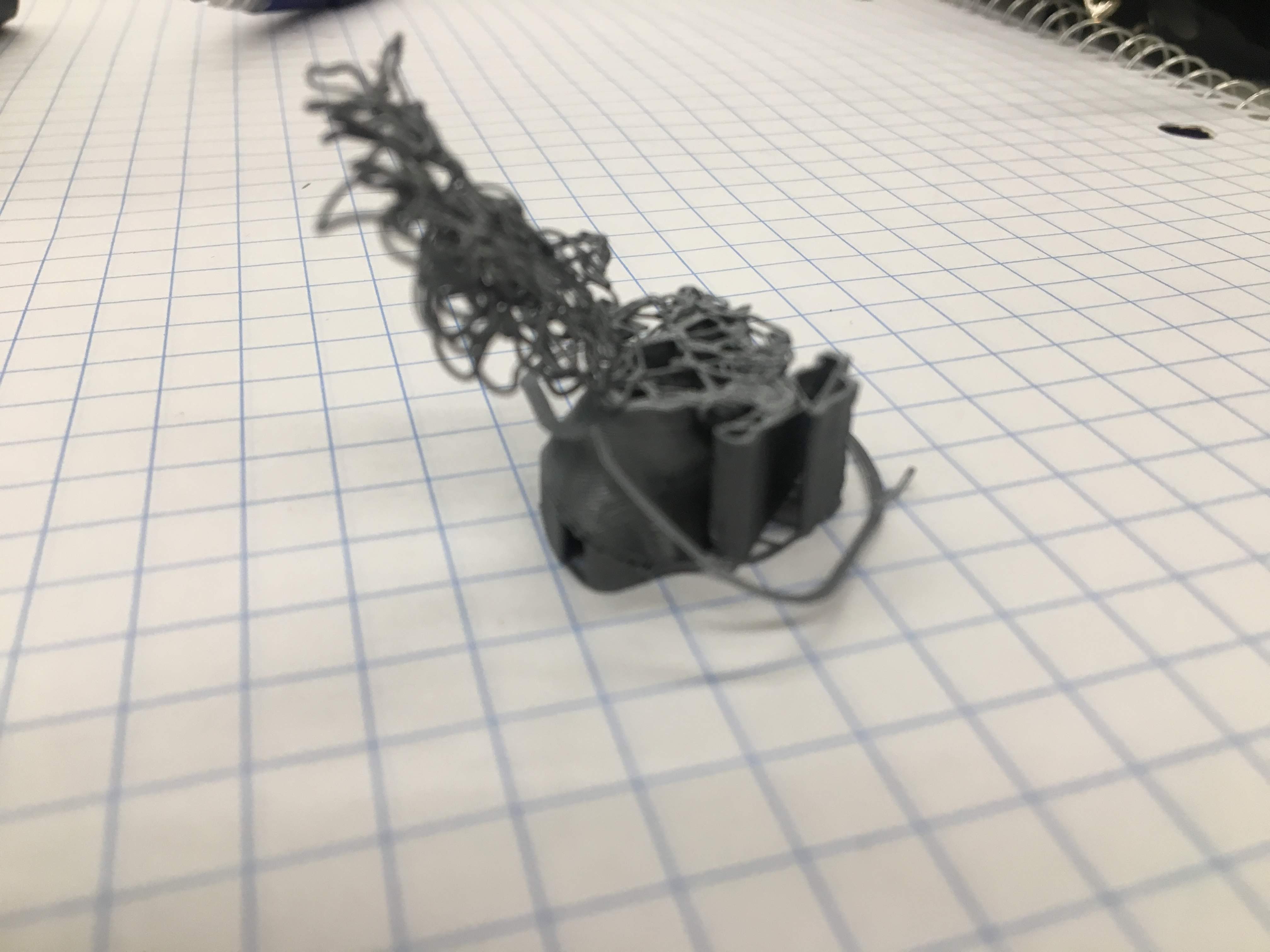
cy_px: 476
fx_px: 1064
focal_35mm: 29
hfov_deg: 61.7
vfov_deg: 48.2
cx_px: 635
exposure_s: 1/30
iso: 32
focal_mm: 4.15
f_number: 2.2
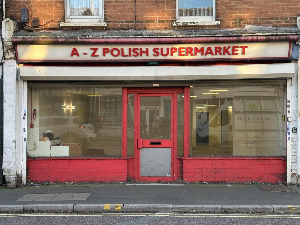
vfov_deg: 30.3
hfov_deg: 39.7
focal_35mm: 48
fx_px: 416
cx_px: 150
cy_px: 112
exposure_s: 1/128
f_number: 1.78
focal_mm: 6.86
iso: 80
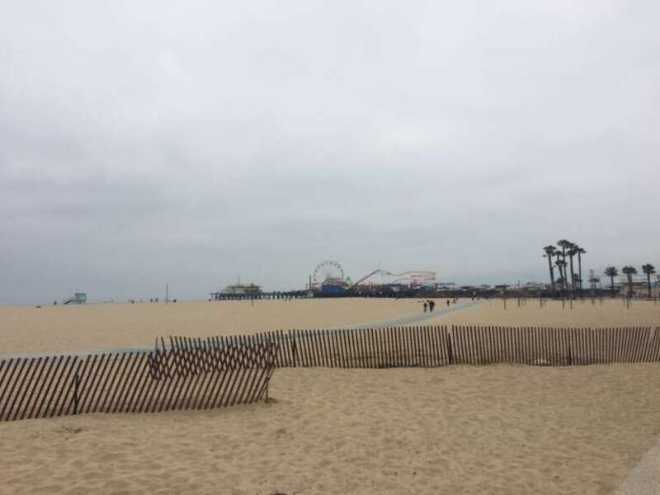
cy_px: 248
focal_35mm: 29
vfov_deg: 48.2
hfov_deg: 61.7
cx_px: 330
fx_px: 553
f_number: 2.2
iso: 32
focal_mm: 4.15
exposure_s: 1/2283
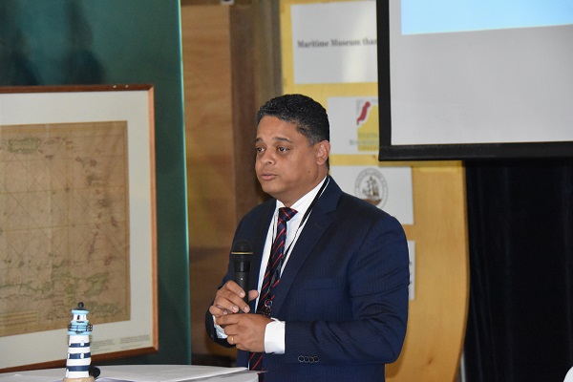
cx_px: 286
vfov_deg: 7.3
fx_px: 2984
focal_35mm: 188
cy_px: 191
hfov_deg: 11.0
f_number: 5.6
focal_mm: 125
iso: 6400
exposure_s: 1/60
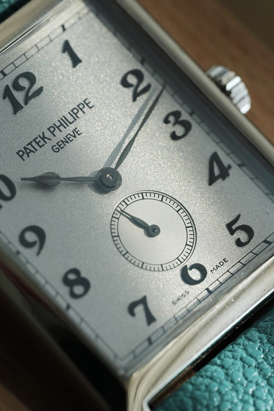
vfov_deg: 19.4
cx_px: 137
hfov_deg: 13.1
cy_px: 206
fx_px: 1197
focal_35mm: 105
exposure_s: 1/250
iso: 4000
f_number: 9
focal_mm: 105
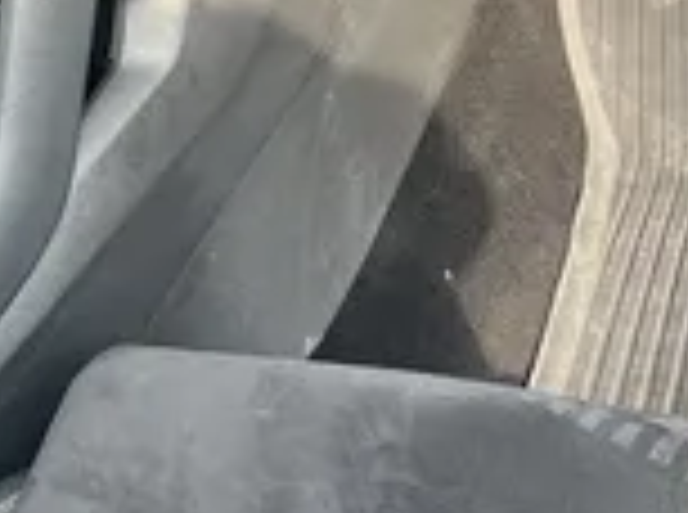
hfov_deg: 17.3
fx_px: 2161
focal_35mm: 109
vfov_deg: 13.2
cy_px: -81
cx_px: -126
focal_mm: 5.7
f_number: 1.5
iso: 40
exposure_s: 1/192
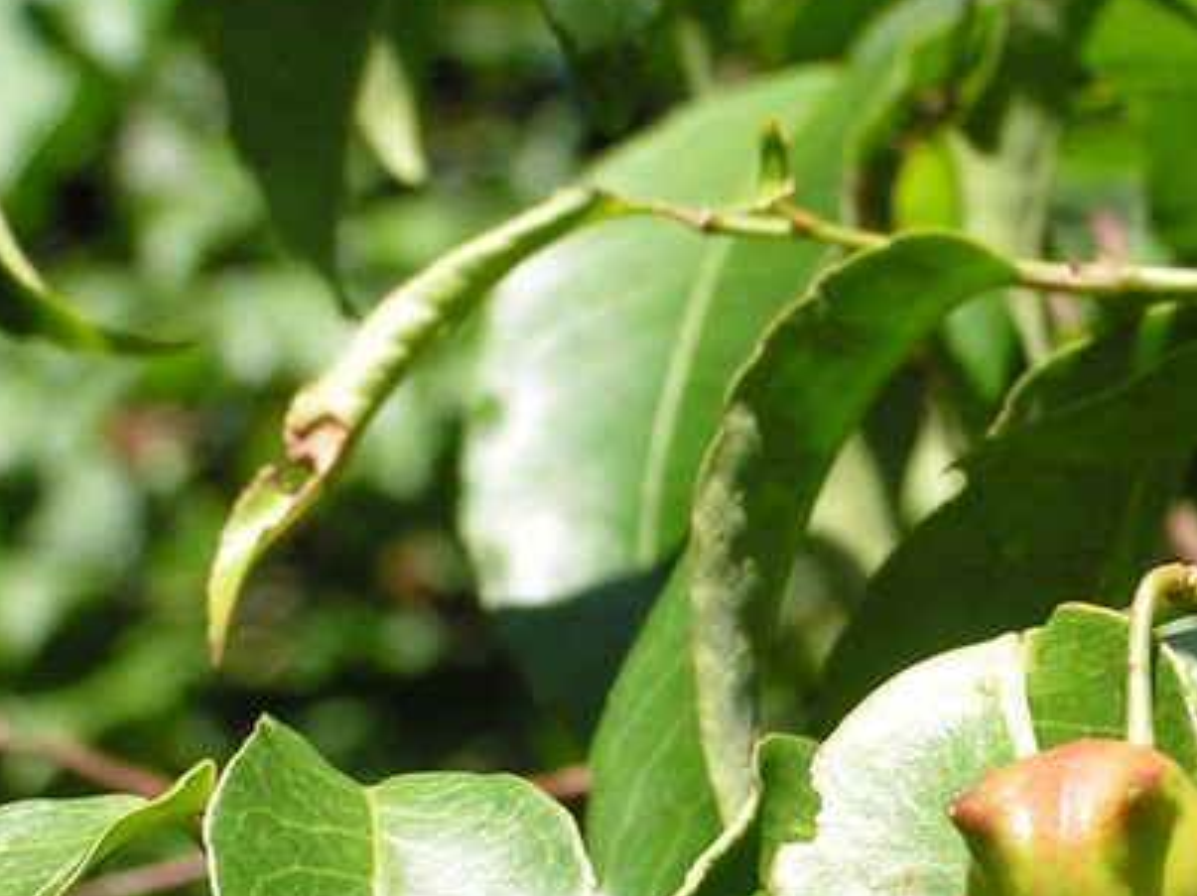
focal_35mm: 279
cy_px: 1149
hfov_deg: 7.1
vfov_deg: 5.3
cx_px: 1145
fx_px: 9642
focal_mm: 17.5
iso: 50
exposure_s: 1/250
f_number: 4.5
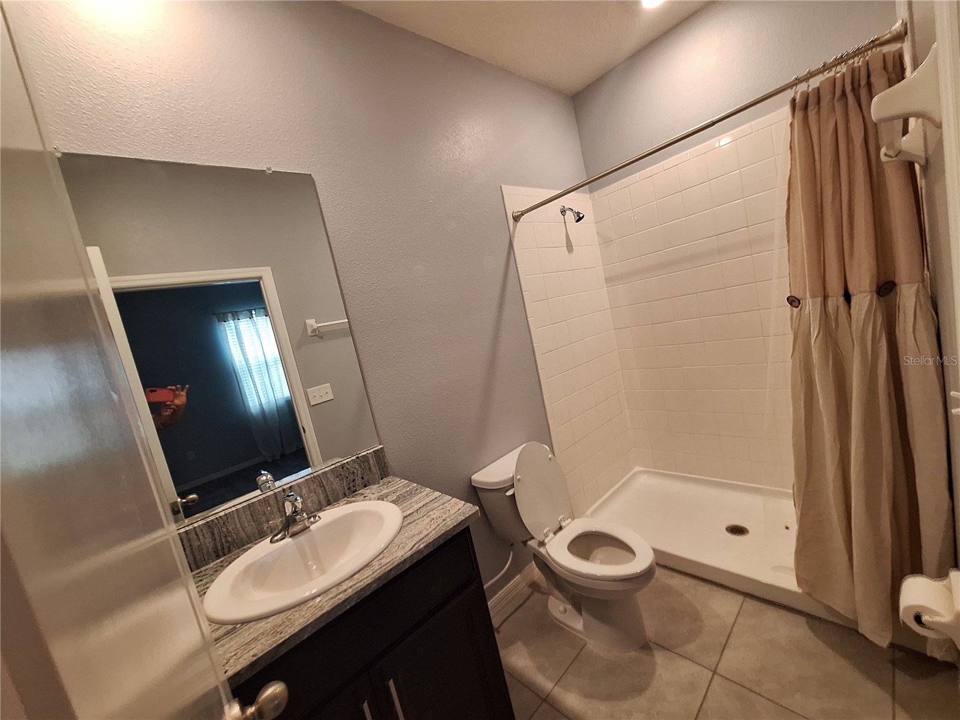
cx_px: 480
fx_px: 361
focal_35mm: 13
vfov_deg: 89.9
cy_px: 360
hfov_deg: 106.2
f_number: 2.2
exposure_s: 1/40
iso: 160
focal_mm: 1.74
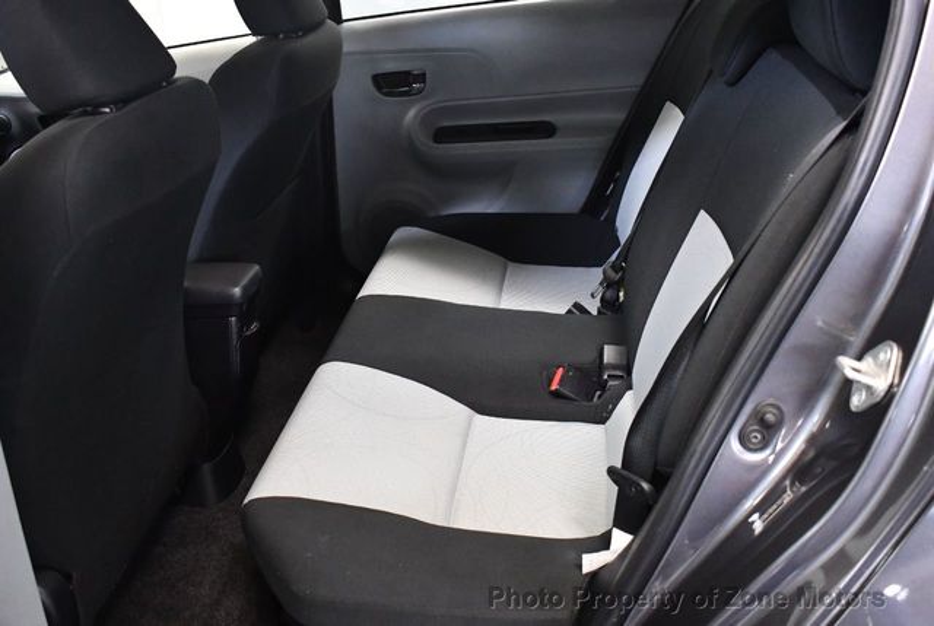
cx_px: 467
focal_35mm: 36
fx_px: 936
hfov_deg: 53.1
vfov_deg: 37.0
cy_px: 313
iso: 3200
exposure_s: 1/100
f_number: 3.5
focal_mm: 18
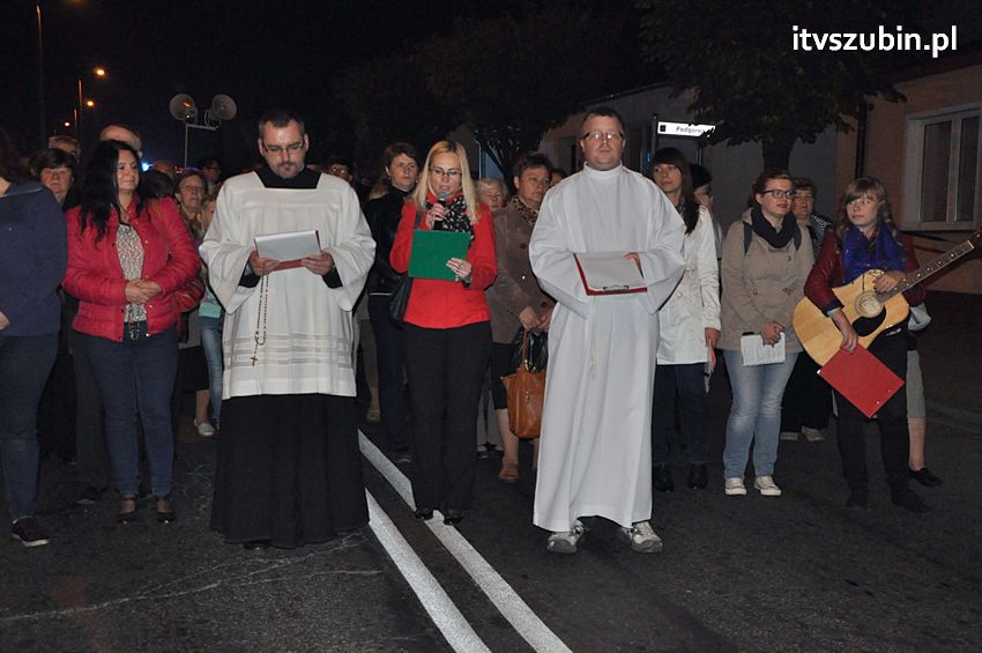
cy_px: 326
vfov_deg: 34.1
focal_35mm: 39
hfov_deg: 49.6
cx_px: 491
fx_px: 1063
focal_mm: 26
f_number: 5
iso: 2000
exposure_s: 1/60
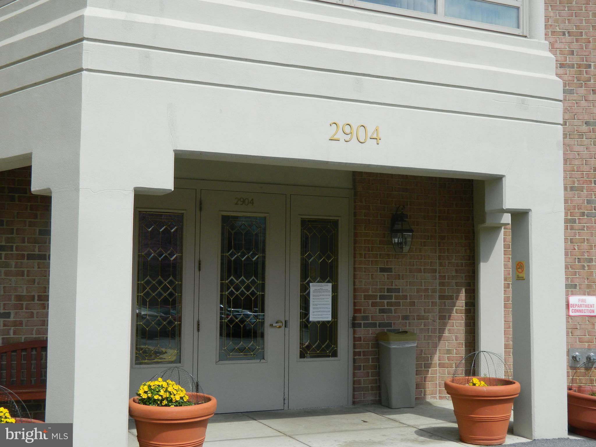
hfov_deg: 40.4
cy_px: 224
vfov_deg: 30.9
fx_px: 809
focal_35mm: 47
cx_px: 298
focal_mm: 8.4
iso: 80
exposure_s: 1/800
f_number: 3.6
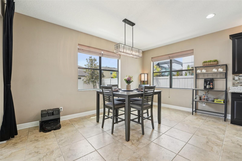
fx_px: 94
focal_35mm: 14
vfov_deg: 81.2
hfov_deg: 104.3
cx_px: 121
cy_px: 80
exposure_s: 1/60
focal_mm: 14
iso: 400
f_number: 8
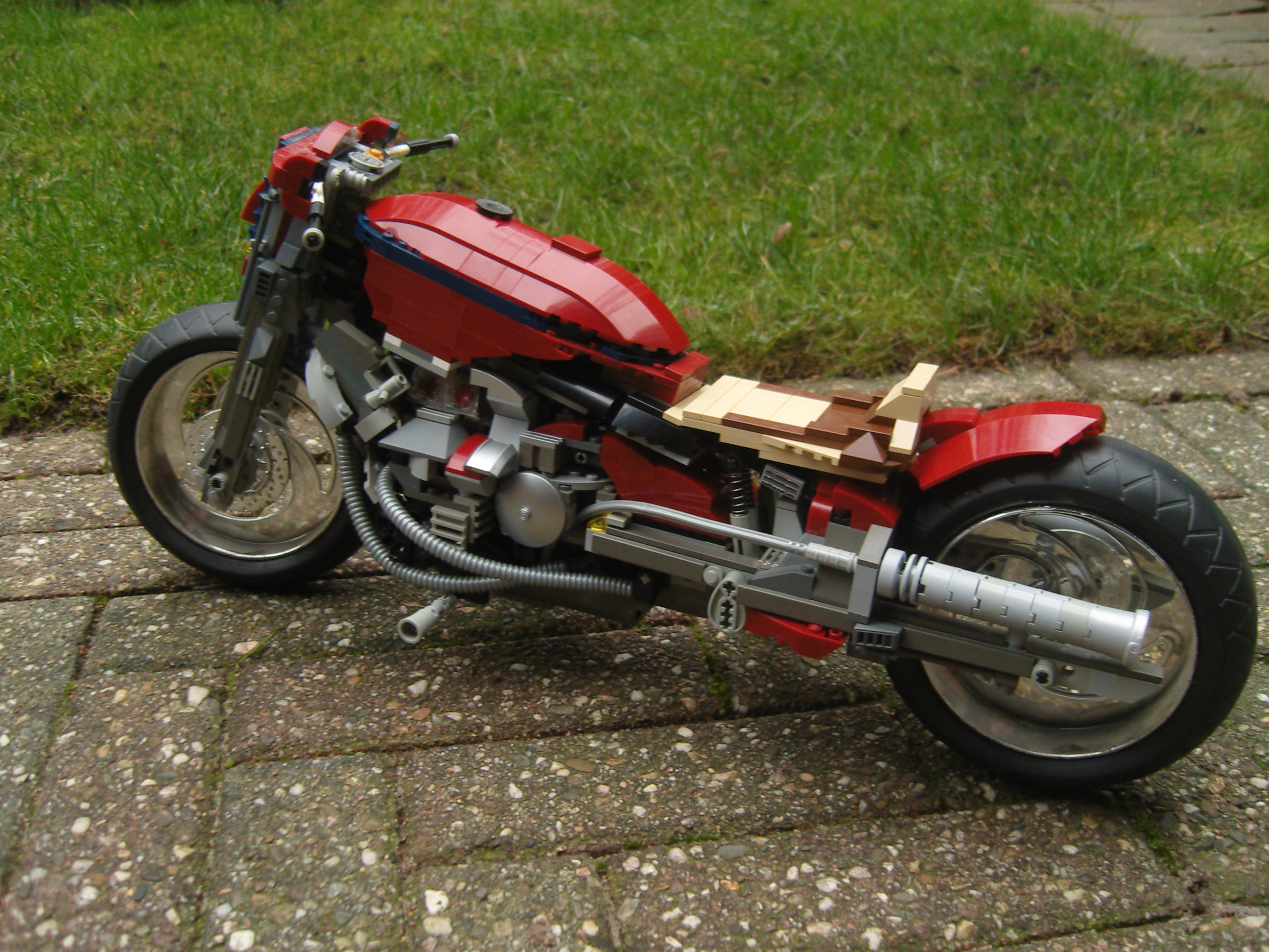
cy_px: 476
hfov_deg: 54.0
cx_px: 634
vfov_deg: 41.8
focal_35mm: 34
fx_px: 1246
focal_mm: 7.3
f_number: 2.8
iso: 200
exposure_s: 1/10
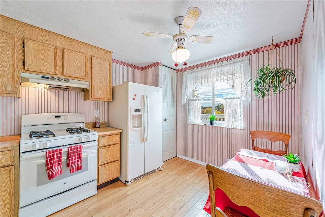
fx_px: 126
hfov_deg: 104.2
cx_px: 162
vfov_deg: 81.2
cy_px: 108
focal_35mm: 14
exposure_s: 1/80
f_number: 11
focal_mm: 14
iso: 100
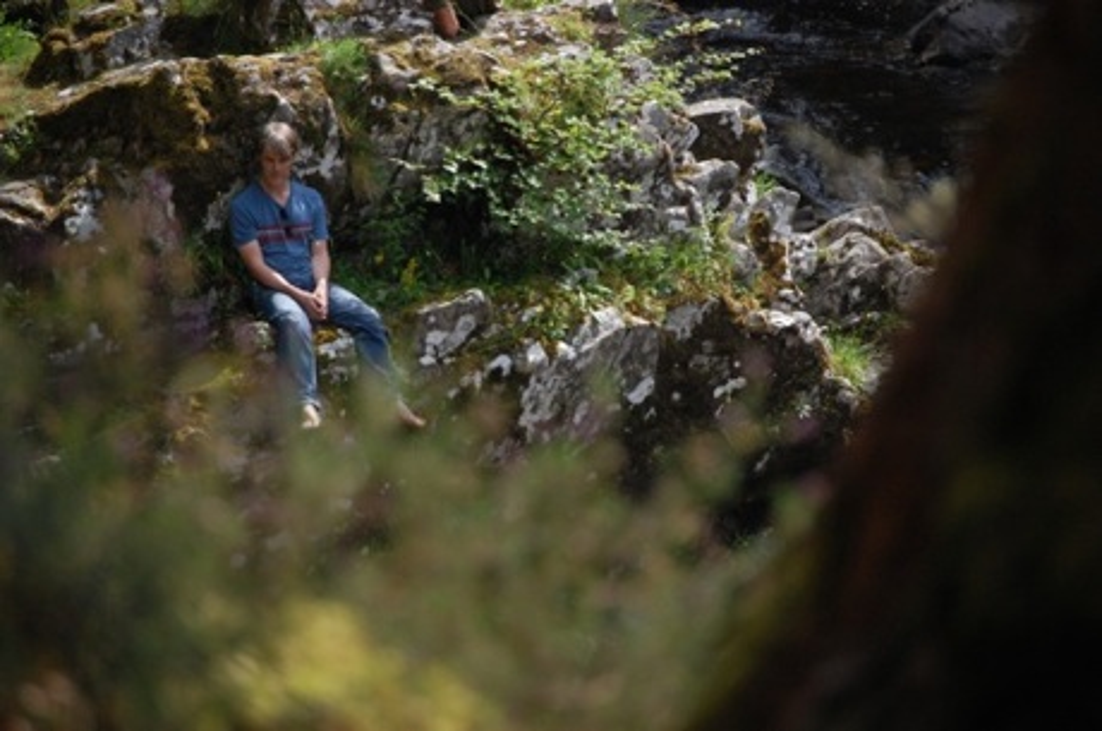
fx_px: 9167
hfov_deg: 6.9
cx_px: 551
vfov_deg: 4.6
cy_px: 366
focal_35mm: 300
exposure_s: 1/2000
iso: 800
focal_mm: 200
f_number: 5.6
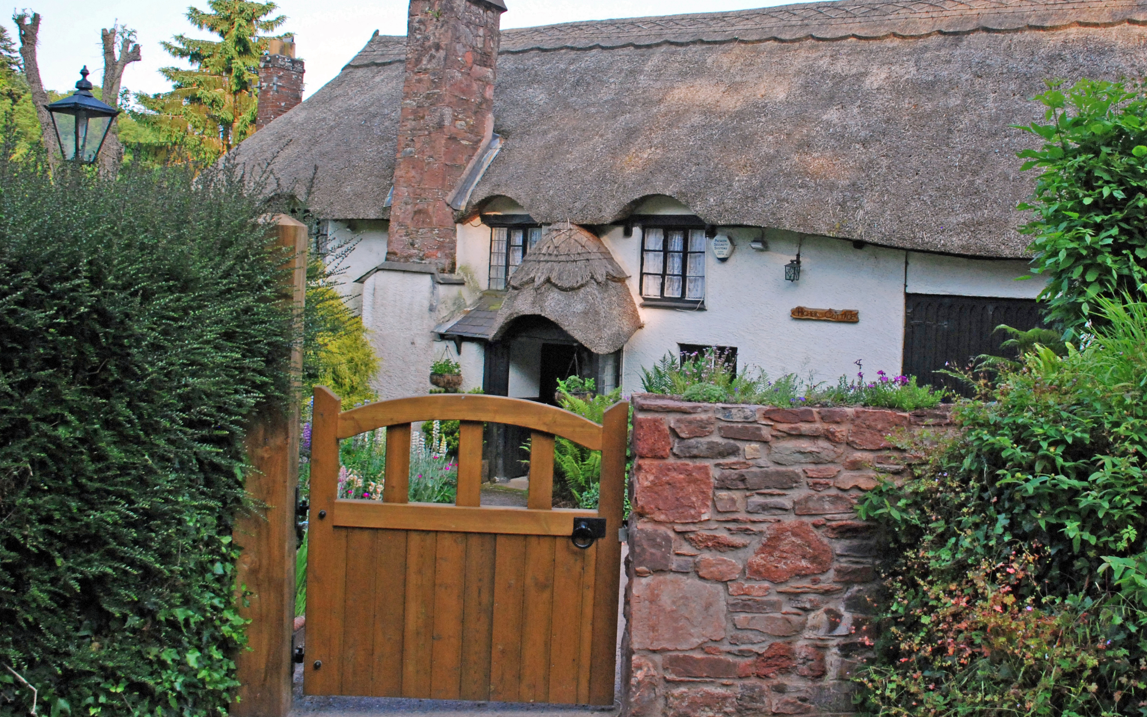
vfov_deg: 32.7
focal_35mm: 39
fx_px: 1219
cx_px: 692
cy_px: 291
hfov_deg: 50.0
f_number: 10
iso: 640
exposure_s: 1/200
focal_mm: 20
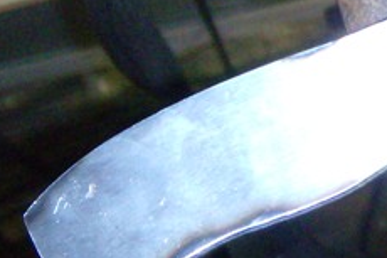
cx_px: 560
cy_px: 8
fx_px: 1300
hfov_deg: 15.7
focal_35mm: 121
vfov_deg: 11.2
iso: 400
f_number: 3.5
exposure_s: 1/3.85
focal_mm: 6.4
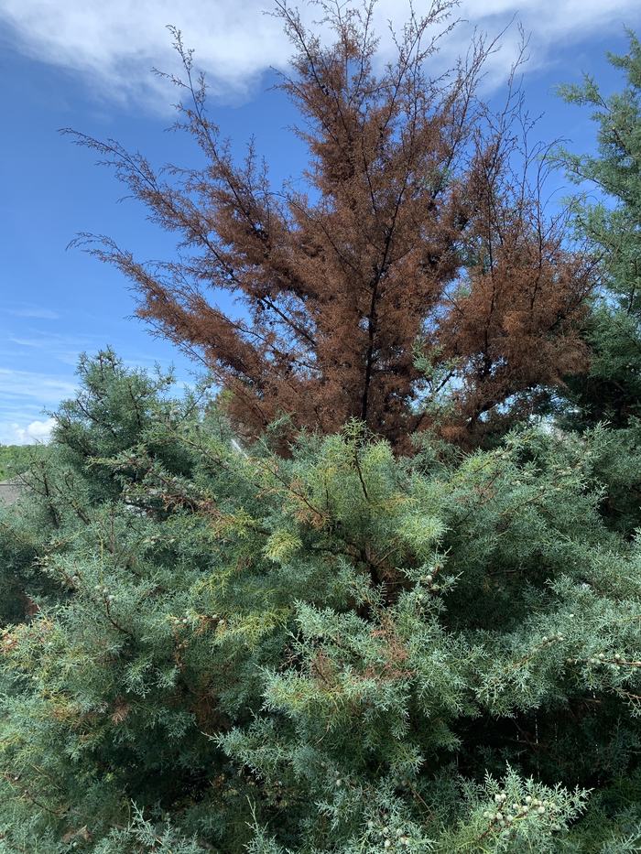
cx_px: 320
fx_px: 642
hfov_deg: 53.1
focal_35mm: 26
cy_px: 427
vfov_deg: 67.3
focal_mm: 4.25
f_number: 1.8
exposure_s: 1/577
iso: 25
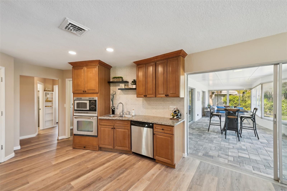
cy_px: 96
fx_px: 111
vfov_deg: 81.1
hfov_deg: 104.3
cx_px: 144
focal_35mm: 14
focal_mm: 14
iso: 400
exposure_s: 1/30
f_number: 8
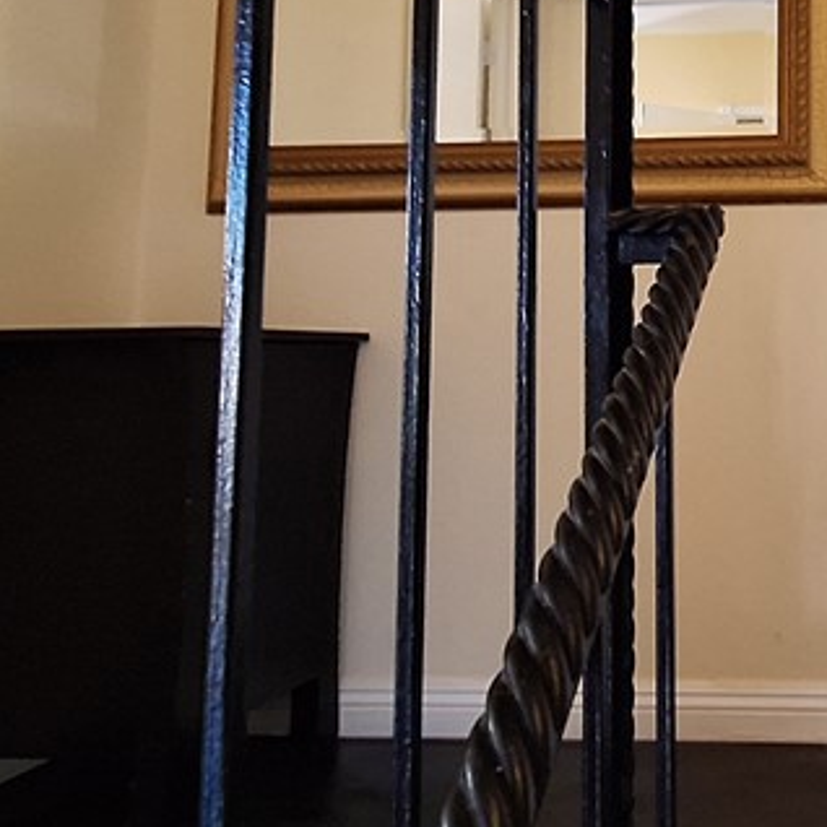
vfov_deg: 43.5
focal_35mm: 37
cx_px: 889
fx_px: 1000
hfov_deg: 38.1
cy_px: 211
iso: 250
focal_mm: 1.74
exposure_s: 1/24
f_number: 2.2
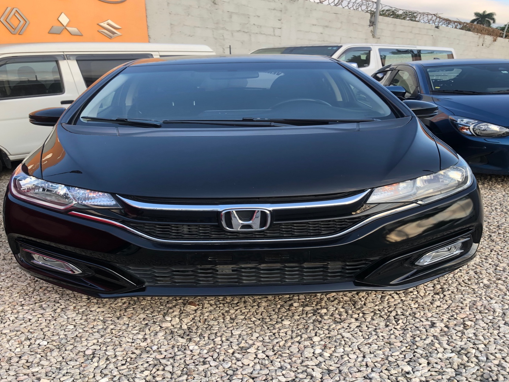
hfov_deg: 61.6
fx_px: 426
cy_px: 194
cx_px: 249
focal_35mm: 29
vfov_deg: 48.2
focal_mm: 3.99
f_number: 1.8
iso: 20
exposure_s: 1/132
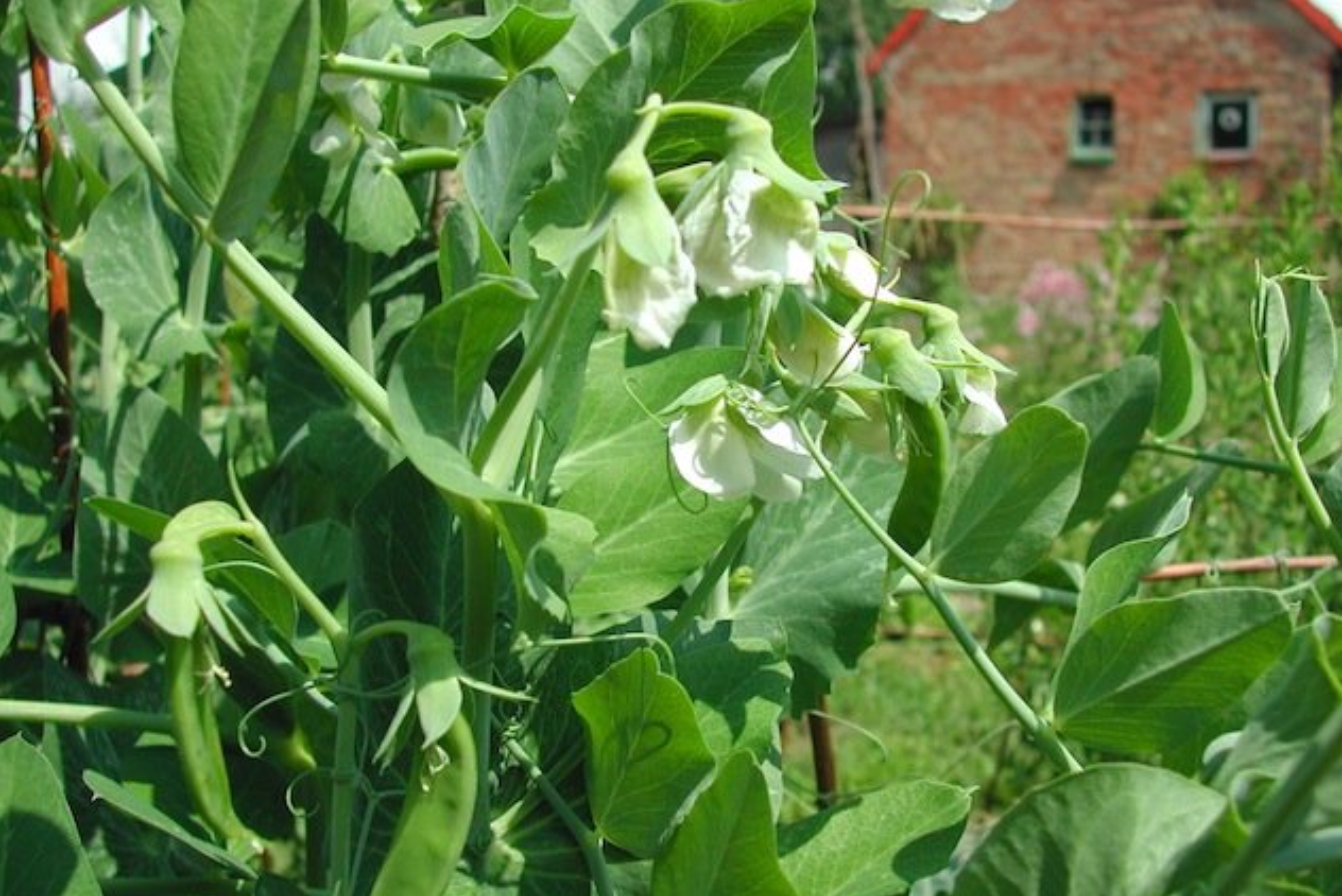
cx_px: 677
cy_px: 473
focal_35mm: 40
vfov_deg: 33.4
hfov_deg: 48.4
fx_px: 1492
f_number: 7.6
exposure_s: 1/215
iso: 100
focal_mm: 8
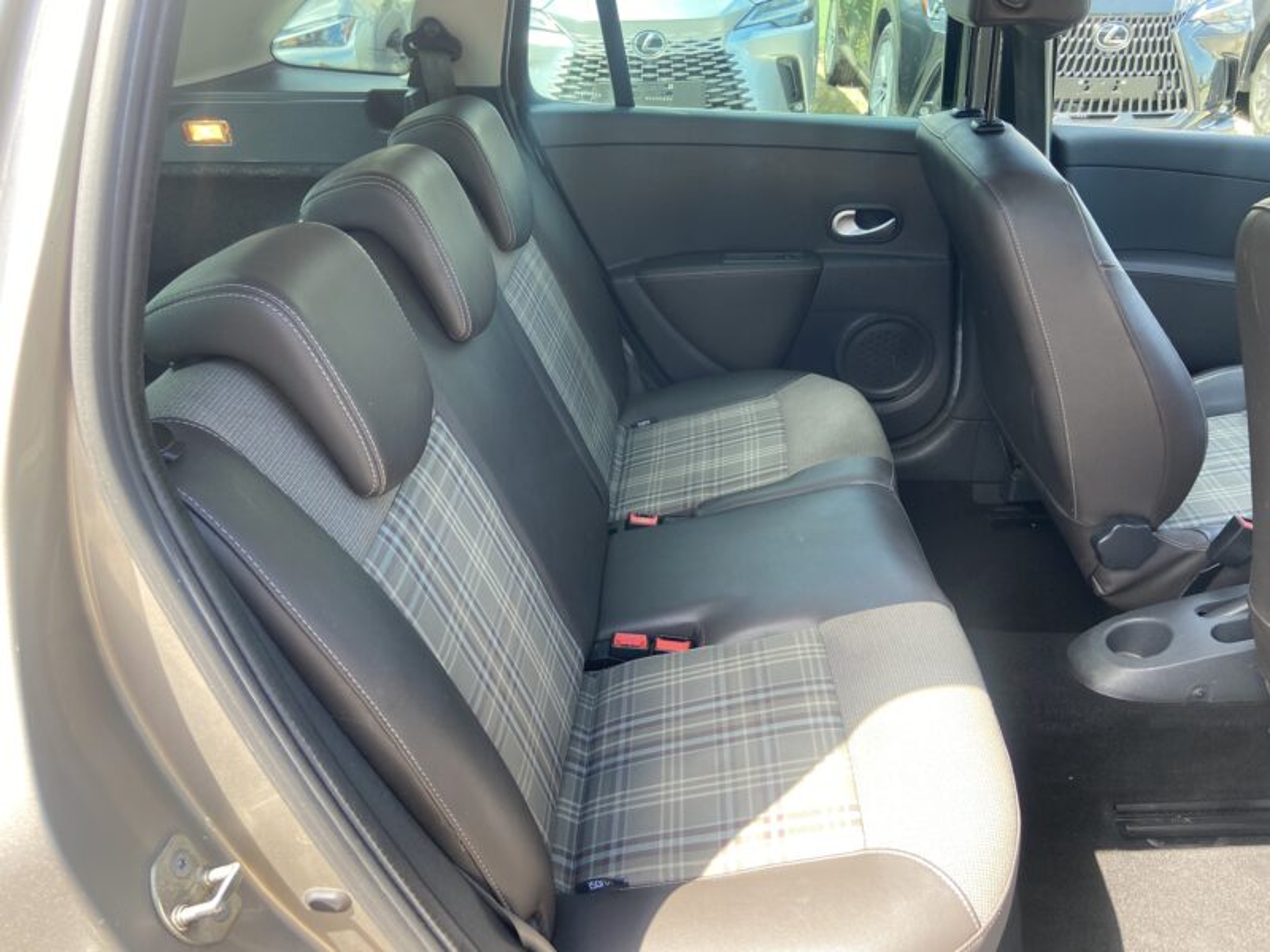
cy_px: 476
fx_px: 954
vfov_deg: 53.1
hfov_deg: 67.3
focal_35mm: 26
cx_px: 635
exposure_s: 1/121
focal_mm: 4.25
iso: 50
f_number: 1.8
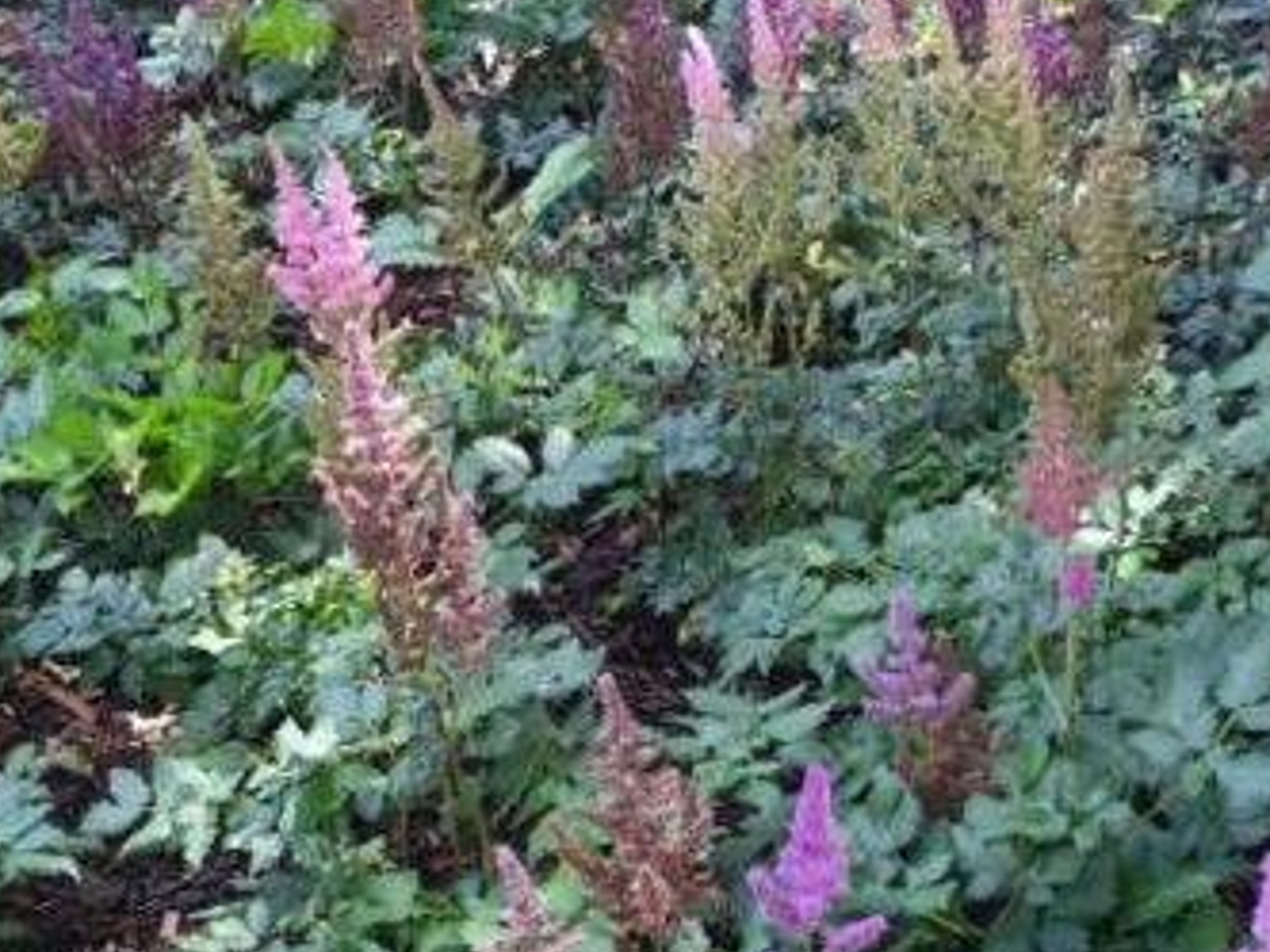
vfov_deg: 21.8
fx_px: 2458
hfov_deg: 29.0
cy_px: 673
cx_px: 643
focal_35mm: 67
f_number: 2.2
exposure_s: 1/120
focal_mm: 4.15
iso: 40
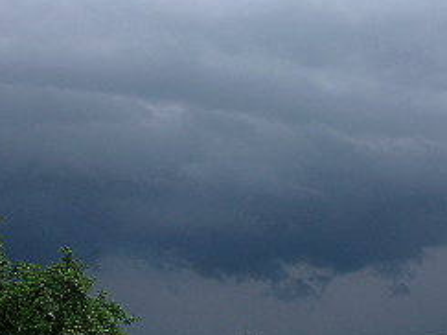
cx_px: 237
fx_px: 955
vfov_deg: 19.9
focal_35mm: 74
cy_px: 130
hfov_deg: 26.3
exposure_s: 1/500
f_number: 4.6
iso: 50
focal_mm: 6
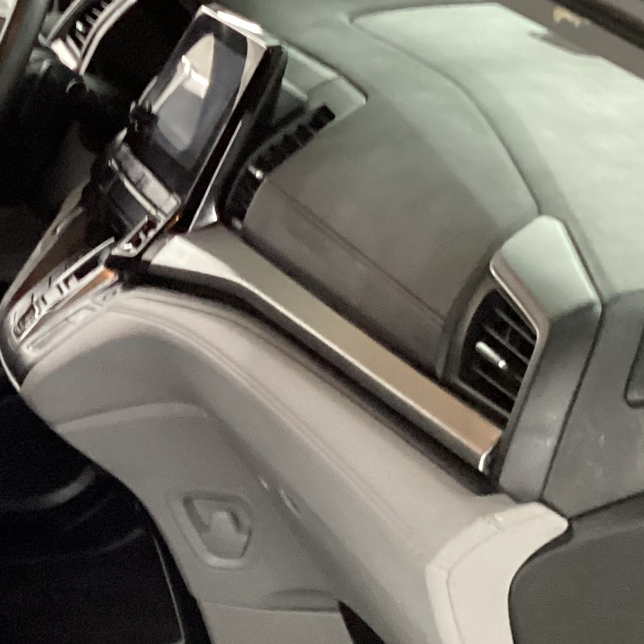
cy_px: 509
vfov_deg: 18.0
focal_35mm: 96
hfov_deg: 17.4
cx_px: -91
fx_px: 2021
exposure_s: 1/30
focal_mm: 3.3
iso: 640
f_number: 2.4
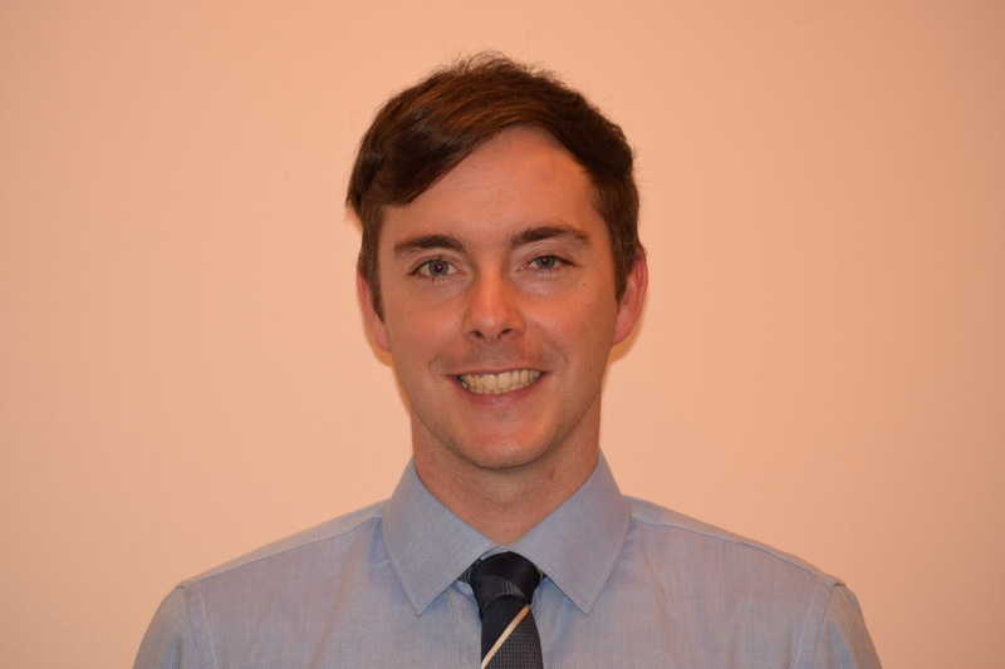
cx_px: 502
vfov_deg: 9.6
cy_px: 334
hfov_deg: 14.4
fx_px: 3977
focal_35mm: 142
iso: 320
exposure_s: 1/60
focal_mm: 95
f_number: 4.8
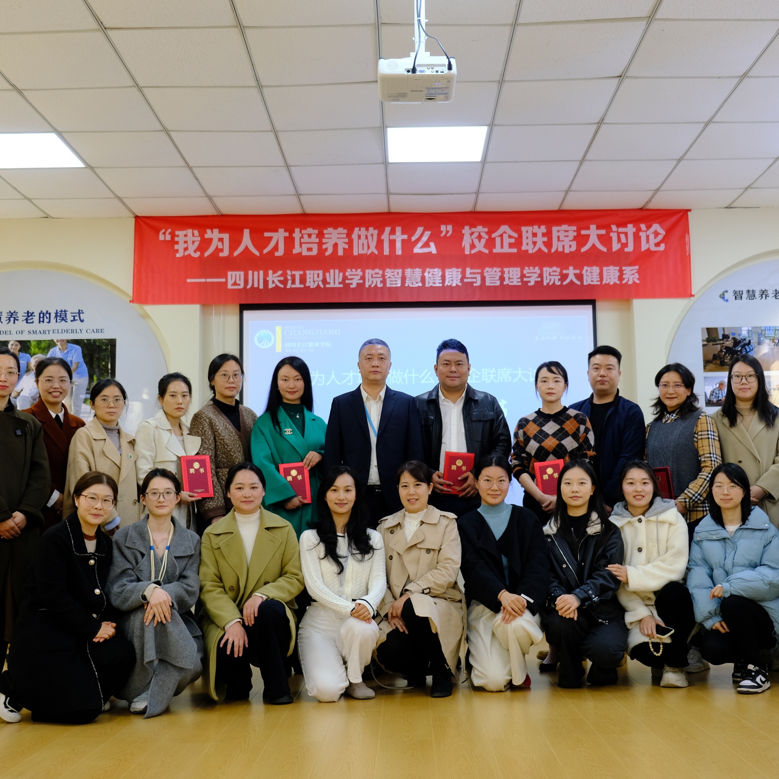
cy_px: 391
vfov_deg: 41.9
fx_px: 1018
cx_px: 414
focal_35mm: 40
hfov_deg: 41.8
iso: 400
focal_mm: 20.5
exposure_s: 1/100
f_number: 3.2
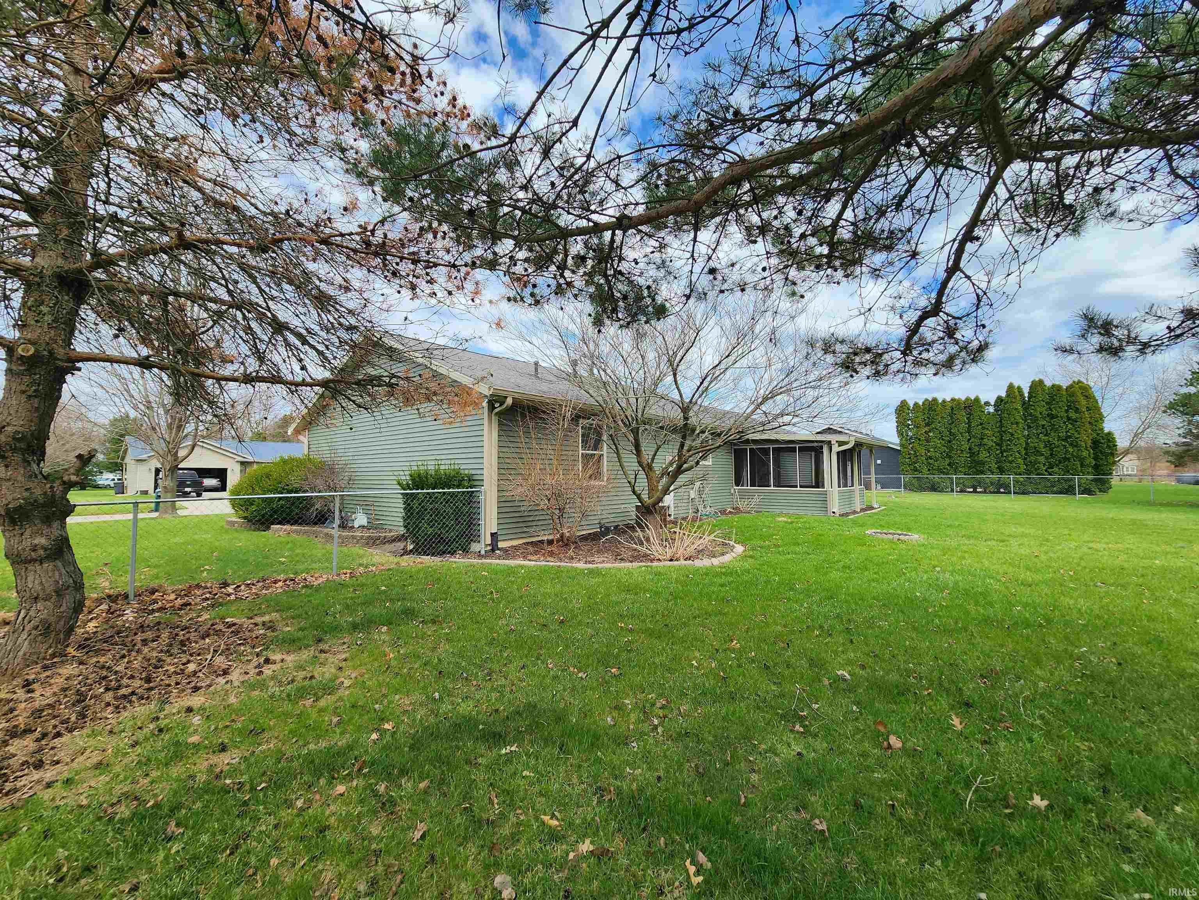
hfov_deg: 106.2
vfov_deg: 89.9
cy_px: 450
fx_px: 450
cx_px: 600
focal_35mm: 13
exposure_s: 1/1067
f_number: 2.2
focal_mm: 2.2
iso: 50
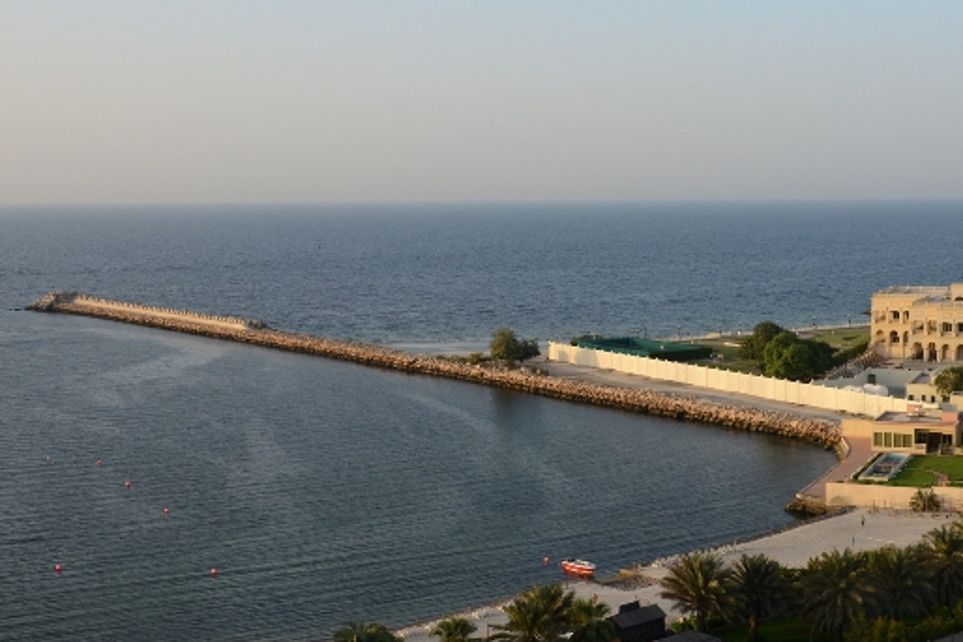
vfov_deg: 24.6
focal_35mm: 55
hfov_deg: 35.9
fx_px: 1472
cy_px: 369
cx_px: 640
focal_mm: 32
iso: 250
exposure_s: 1/125
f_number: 11
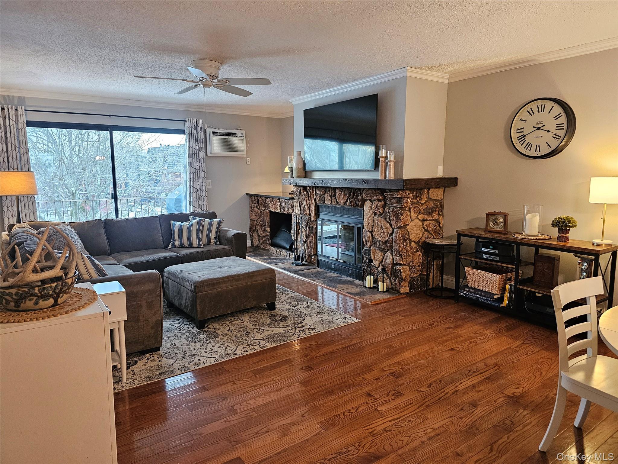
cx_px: 309
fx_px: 411
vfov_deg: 58.9
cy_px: 232
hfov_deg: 73.9
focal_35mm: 23
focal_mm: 6.3
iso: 640
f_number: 1.7
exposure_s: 1/120
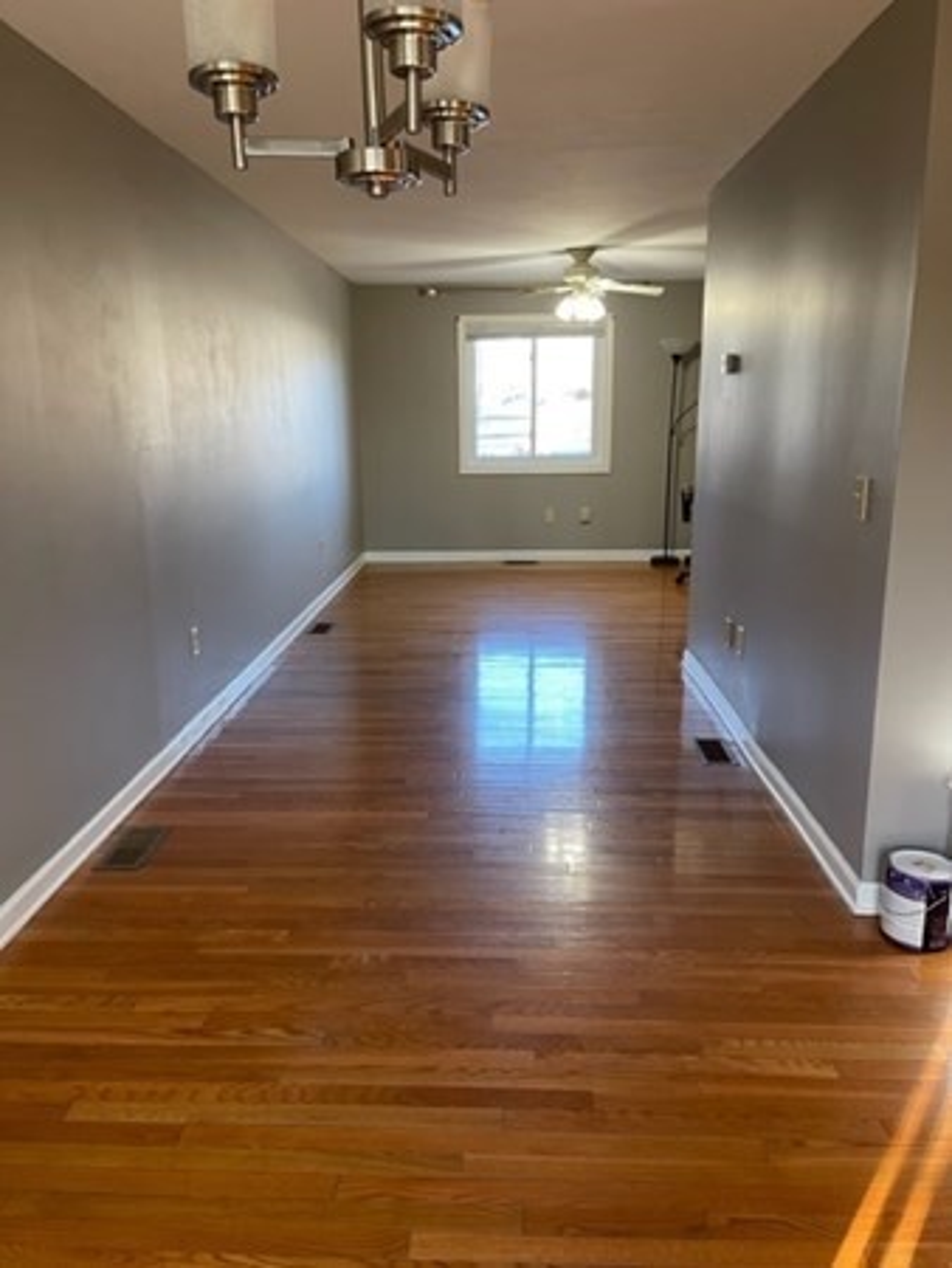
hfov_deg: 53.1
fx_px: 952
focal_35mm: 26
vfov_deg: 67.3
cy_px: 634
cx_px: 476
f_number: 1.6
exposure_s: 1/60
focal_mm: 5.1
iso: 160
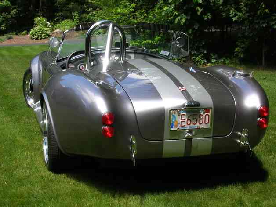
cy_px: 102
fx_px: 439
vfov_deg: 26.6
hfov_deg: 34.9
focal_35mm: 55
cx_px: 137
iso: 50
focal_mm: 9
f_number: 5.7
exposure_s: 1/87.5
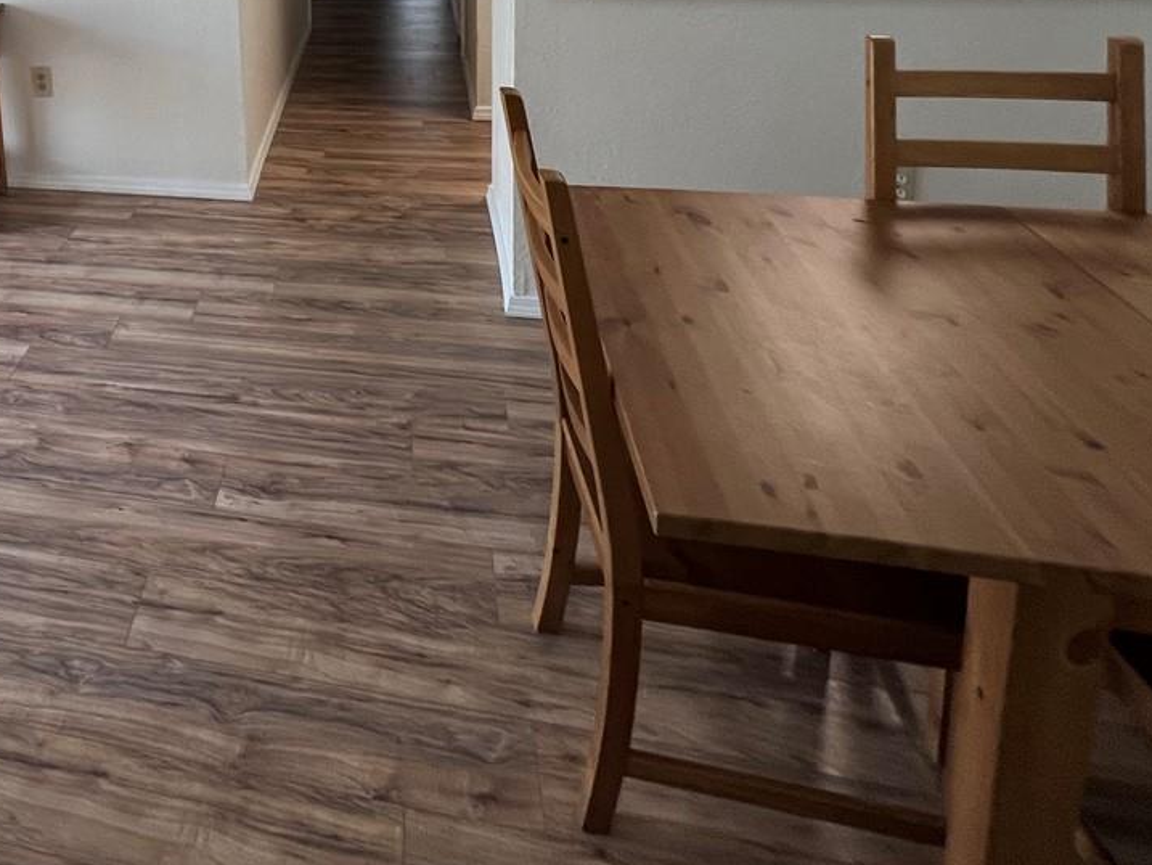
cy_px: -35
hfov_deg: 53.6
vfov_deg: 40.9
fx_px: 965
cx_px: 106
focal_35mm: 29
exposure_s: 1/60
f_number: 1.8
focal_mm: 1.57
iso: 125
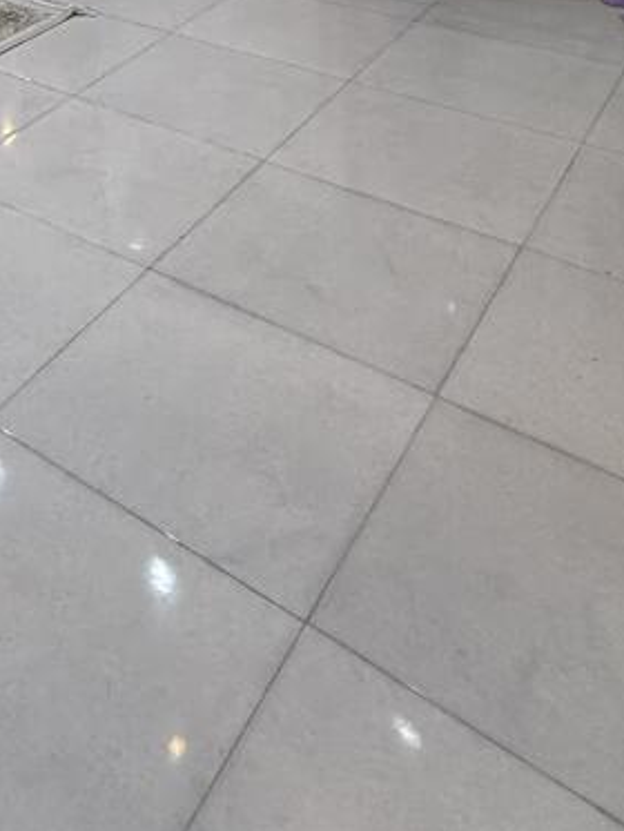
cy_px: -263
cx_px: -140
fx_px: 1081
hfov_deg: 27.9
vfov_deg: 31.7
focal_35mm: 45
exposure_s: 1/100
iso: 250
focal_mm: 2.22
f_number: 2.2
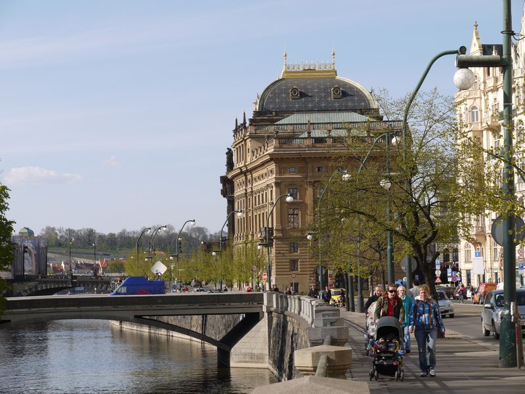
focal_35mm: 90
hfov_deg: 21.8
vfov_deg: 16.4
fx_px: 1365
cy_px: 197
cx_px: 262
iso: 100
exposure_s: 1/250
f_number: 8
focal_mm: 45
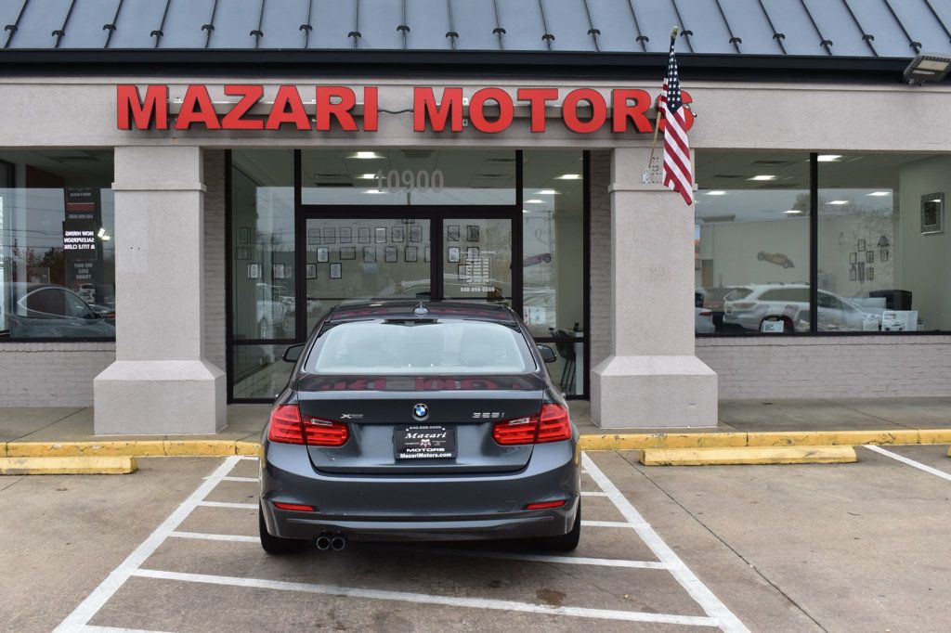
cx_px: 476
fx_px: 1030
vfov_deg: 34.2
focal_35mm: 39
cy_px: 316
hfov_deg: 49.6
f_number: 9
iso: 400
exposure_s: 1/100
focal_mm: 26
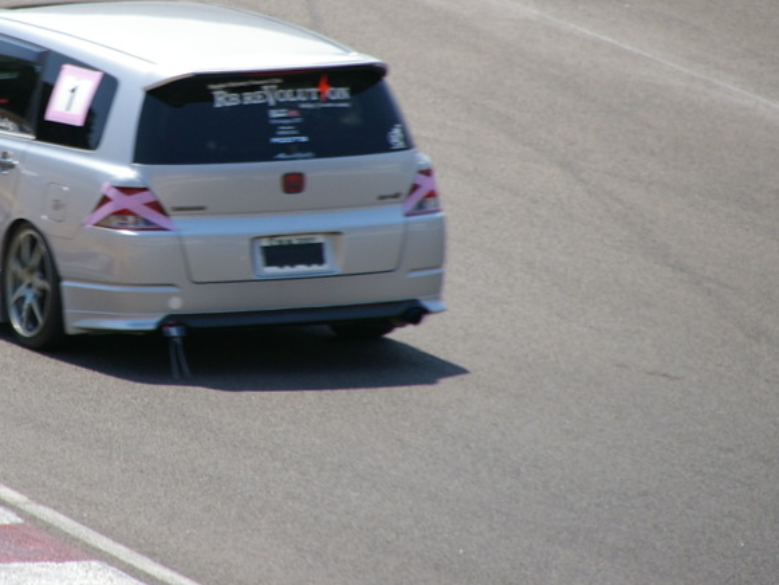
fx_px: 14293
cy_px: 144
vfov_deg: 2.3
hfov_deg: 3.1
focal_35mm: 635
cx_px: 114
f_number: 8
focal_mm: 250
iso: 200
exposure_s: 1/350
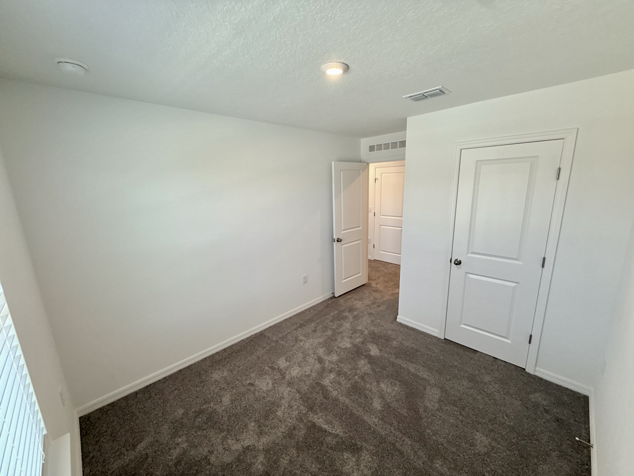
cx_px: 317
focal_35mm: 14
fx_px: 256
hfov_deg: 102.1
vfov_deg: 85.7
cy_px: 238
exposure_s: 1/120
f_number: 2.2
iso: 100
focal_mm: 2.22
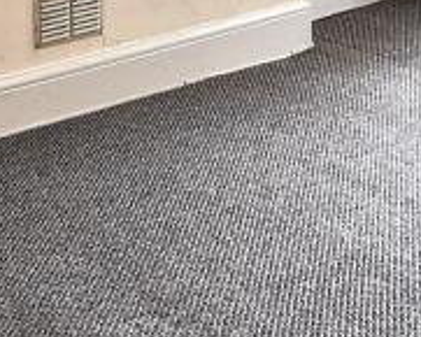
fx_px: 1172
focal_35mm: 94
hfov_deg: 20.1
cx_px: 60
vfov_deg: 14.6
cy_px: -249
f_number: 2.2
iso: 250
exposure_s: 1/50
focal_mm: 2.26
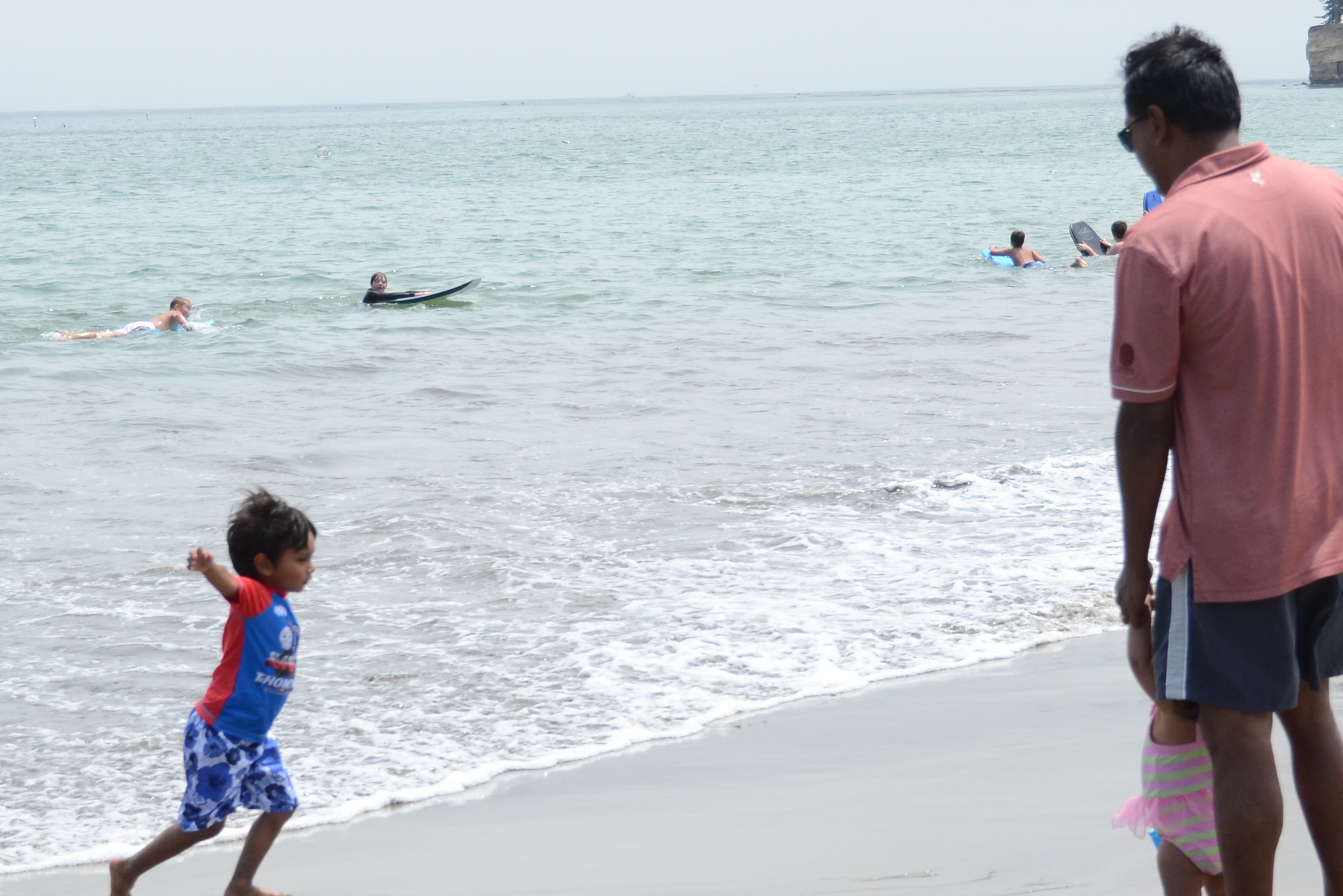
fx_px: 3509
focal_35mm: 94
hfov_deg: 21.7
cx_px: 659
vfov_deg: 14.5
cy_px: 697
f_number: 5
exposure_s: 1/1600
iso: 250
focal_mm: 29
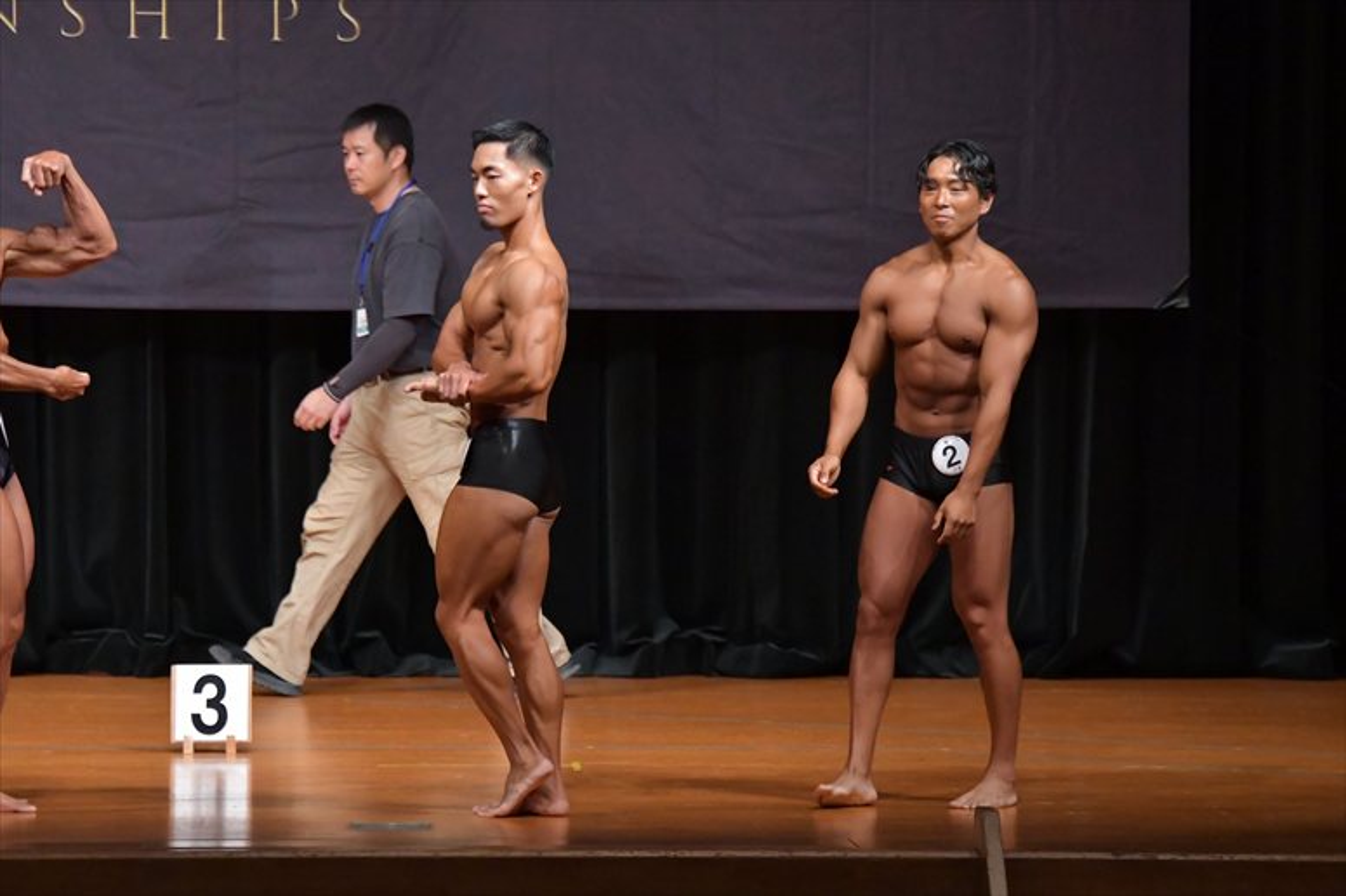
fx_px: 8409
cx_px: 673
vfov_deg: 6.1
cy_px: 448
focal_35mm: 225
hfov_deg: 9.2
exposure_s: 1/400
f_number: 5.6
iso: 6400
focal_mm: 150
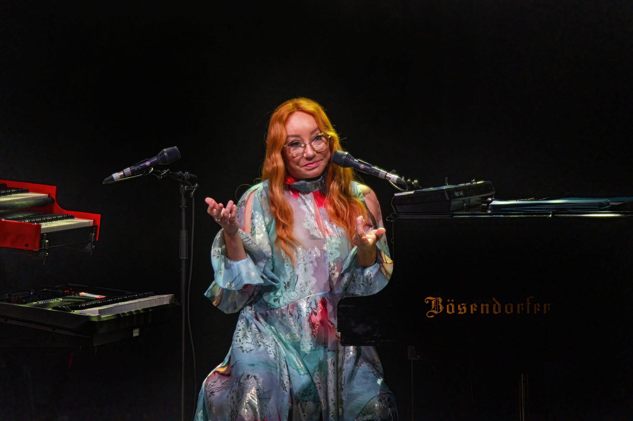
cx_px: 316
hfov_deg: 3.4
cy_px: 210
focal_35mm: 600
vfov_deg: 2.3
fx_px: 10542
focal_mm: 600
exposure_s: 1/320
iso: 3600
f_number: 6.3
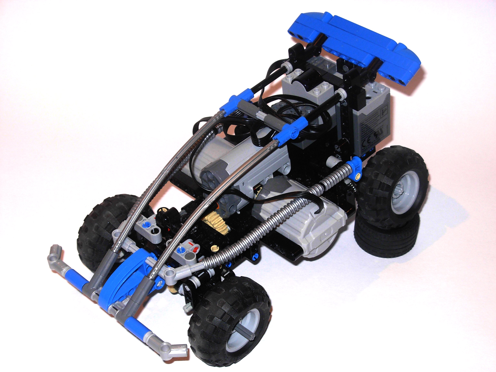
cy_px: 186
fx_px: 1089
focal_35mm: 76
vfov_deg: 19.4
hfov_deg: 25.7
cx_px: 248
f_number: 3.6
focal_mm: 12.5
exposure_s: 1/32
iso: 79
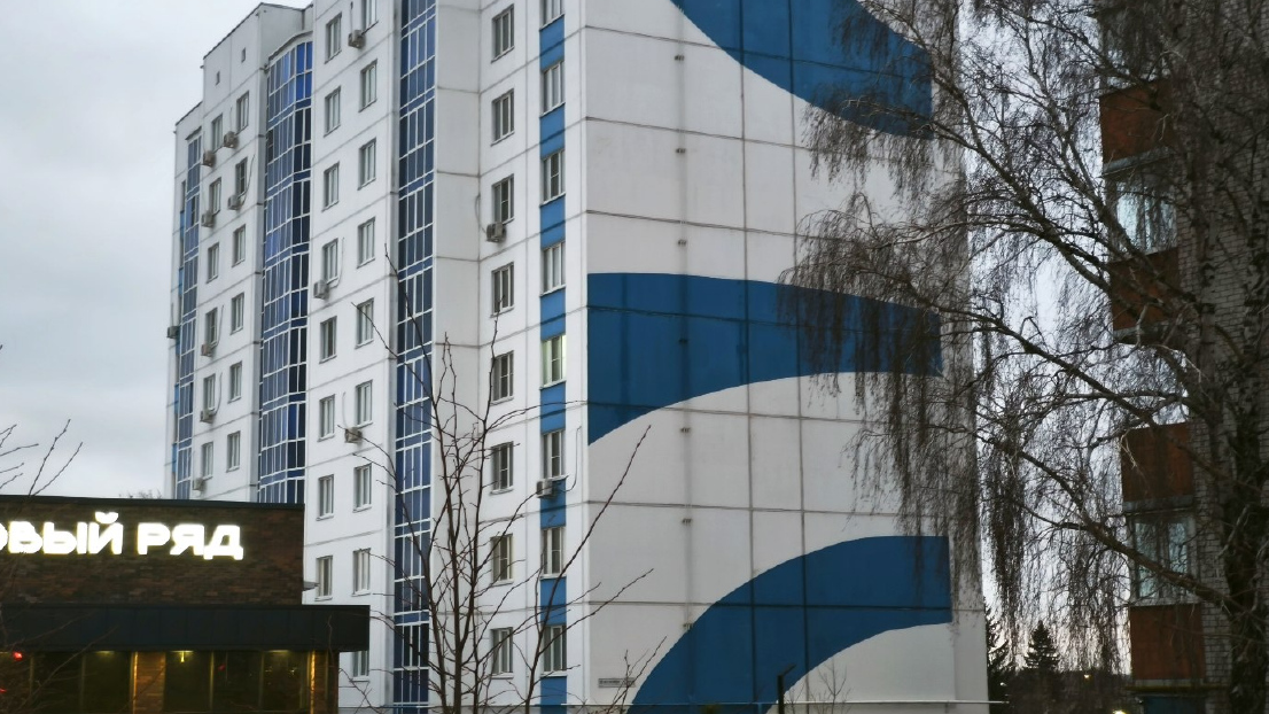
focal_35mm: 64
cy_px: 309
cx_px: 606
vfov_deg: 18.8
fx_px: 2153
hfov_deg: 32.8
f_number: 1.9
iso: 1250
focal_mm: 7.1
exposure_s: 1/50
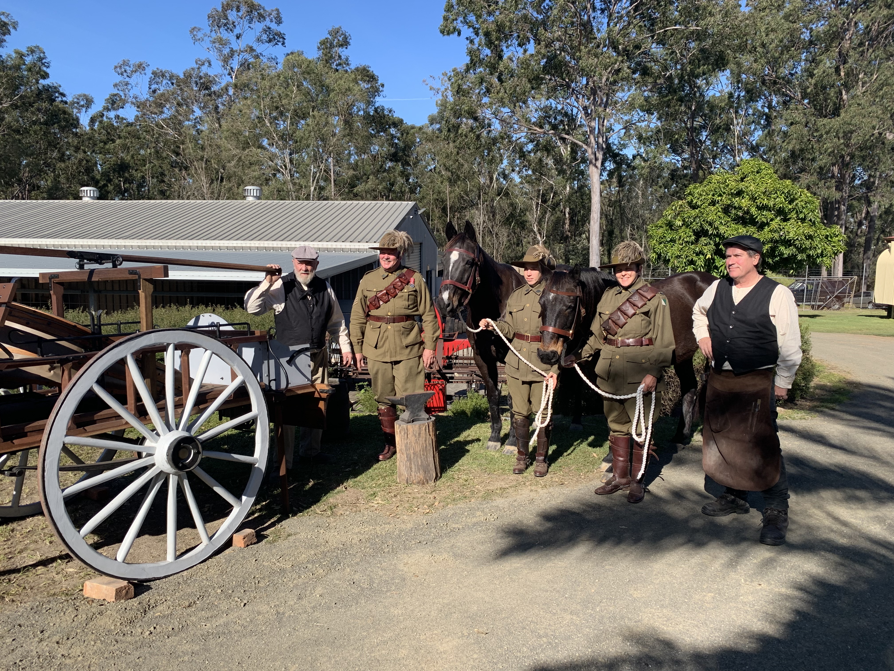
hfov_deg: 67.3
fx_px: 671
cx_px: 447
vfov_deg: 53.1
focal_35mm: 26
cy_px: 336
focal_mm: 4.25
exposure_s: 1/1282
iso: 25
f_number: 1.8
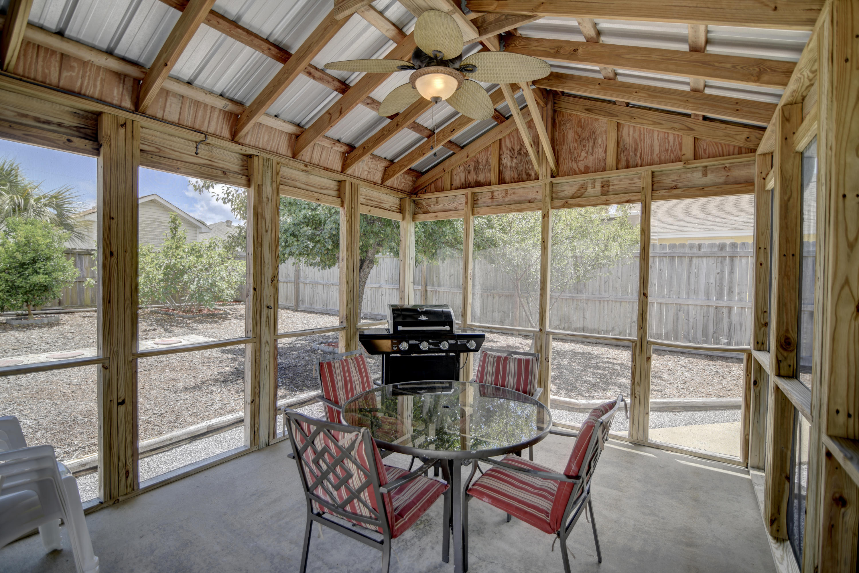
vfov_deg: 73.8
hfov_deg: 96.7
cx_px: 430
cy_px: 286
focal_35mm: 16
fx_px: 382
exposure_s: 1/60
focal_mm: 16
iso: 64
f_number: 4
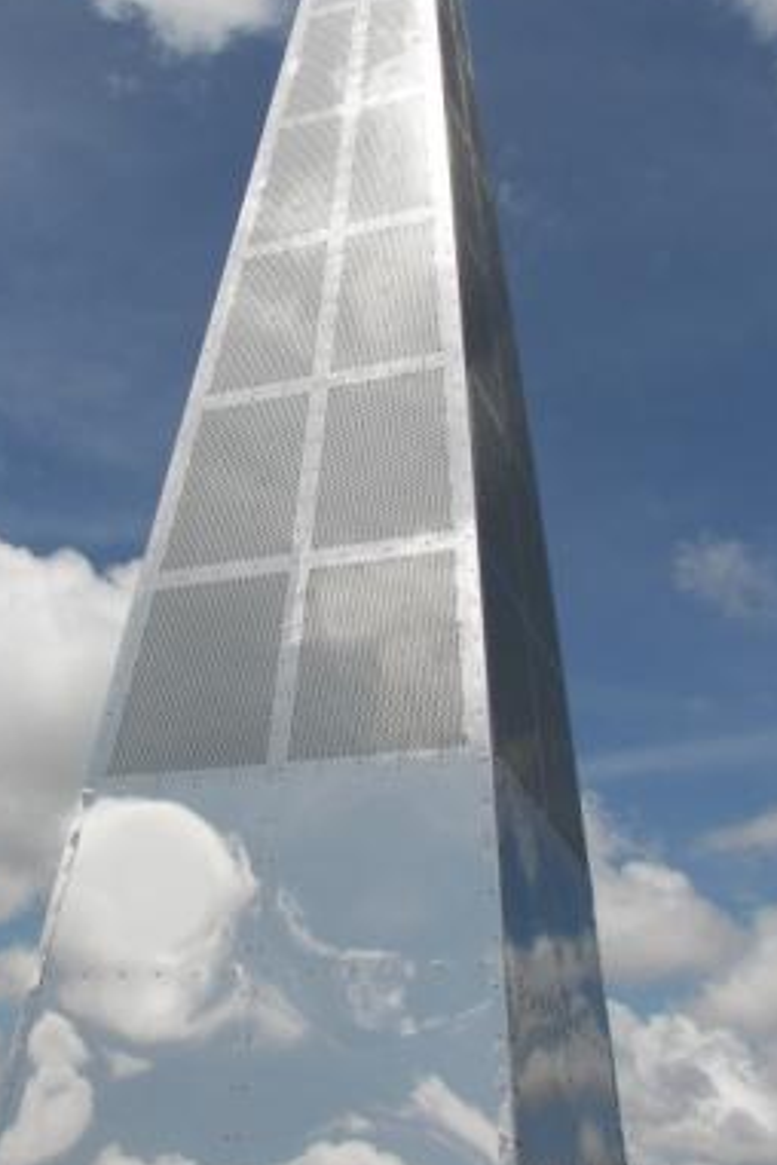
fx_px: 1424
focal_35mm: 44
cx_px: 327
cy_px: 495
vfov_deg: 44.4
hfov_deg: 30.5
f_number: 5.6
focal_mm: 6
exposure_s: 1/640
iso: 50
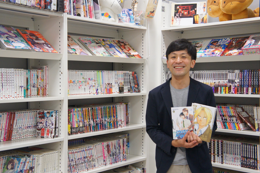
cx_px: 125
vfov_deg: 25.7
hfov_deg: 37.9
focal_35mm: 53
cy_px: 91
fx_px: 379
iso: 1600
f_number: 4.5
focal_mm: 33
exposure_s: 1/100
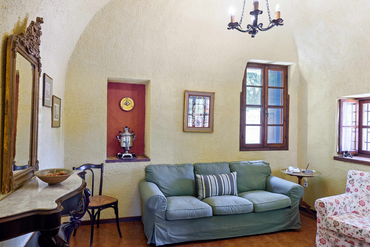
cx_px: 185
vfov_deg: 53.2
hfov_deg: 73.7
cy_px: 124
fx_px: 247
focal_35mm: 24
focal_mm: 24
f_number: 16
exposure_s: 1
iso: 250
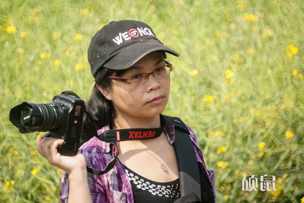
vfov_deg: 1.8
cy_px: 102
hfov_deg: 2.7
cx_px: 152
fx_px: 6338
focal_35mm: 750
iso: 400
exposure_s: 1/500
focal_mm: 500
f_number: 8
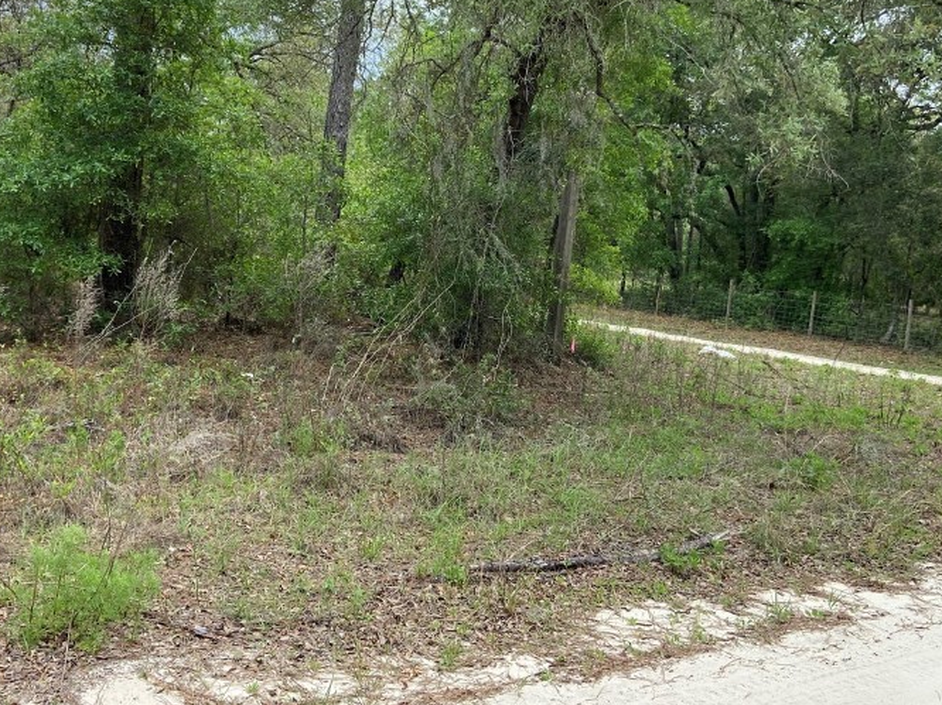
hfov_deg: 46.8
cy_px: 277
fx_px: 1088
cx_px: 434
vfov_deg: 35.8
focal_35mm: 40
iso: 32
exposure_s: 1/1157
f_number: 1.8
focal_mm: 4.25
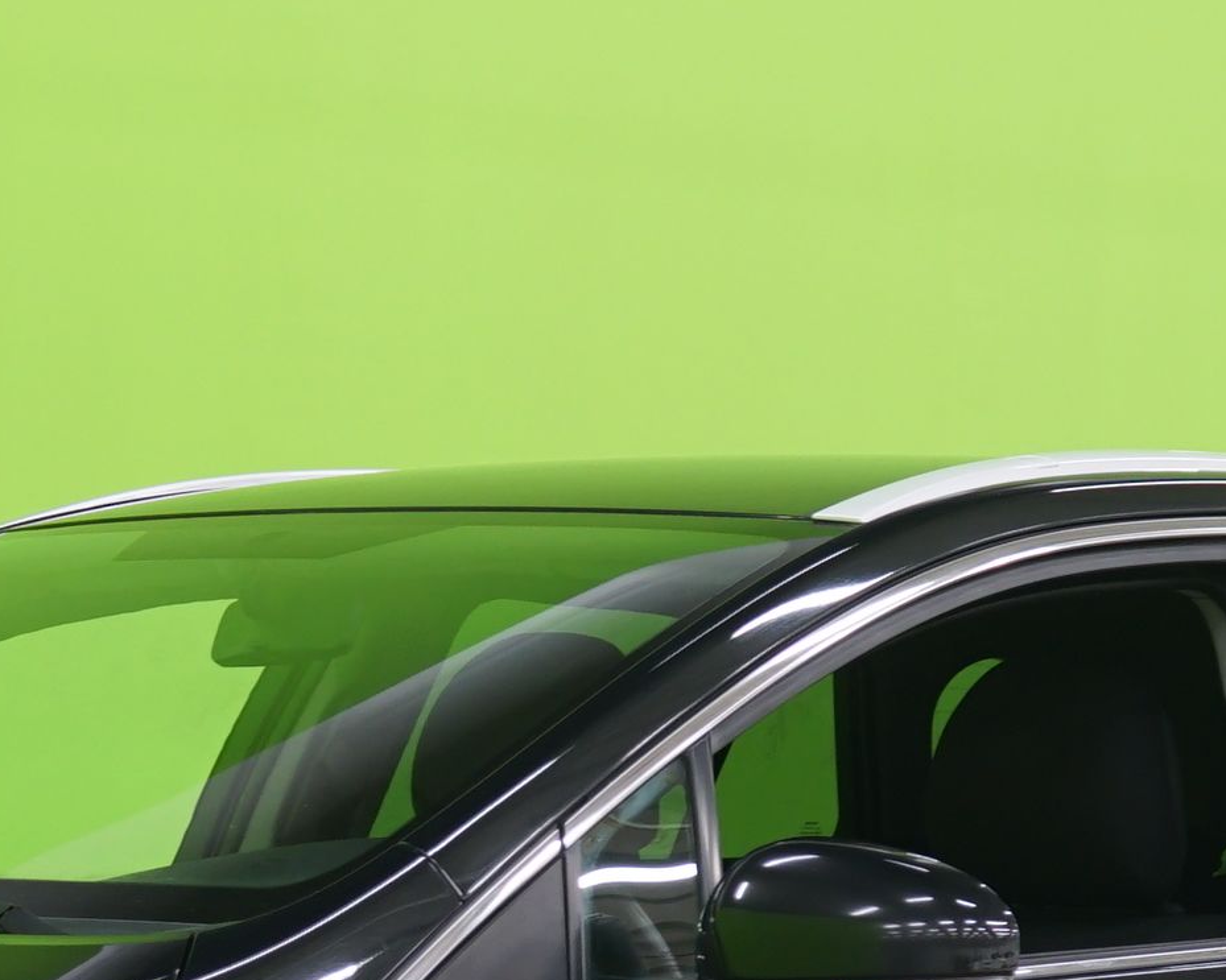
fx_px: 6639
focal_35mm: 183
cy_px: 926
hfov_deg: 10.5
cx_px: 281
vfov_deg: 8.4
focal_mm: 46
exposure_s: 1/8
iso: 400
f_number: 4.5
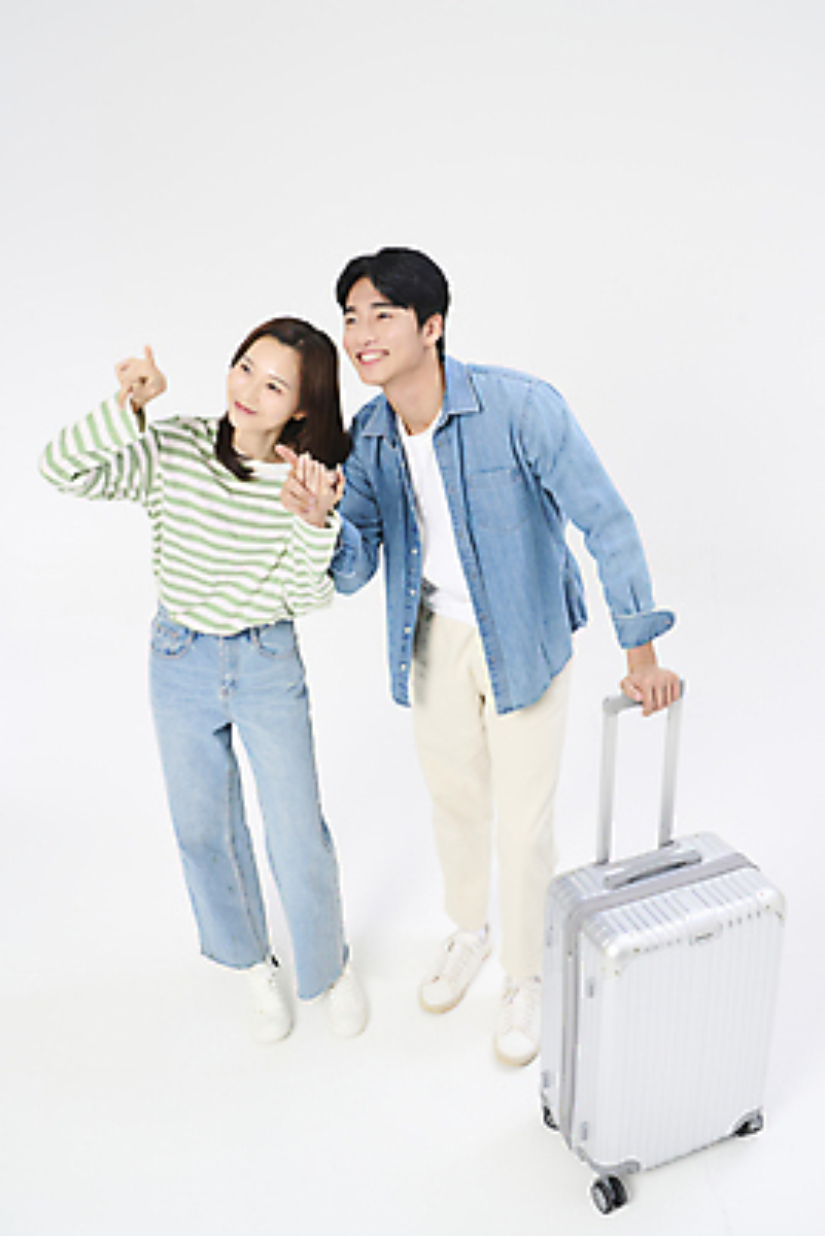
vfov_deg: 51.9
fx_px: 1271
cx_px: 412
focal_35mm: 37
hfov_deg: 36.0
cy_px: 618
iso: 160
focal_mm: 37
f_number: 11
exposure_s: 1/125
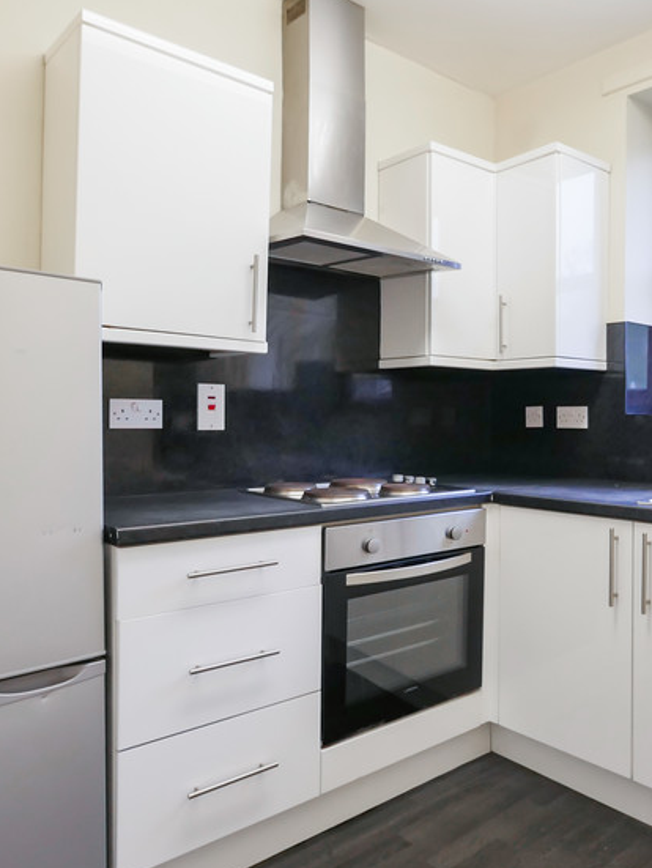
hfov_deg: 50.9
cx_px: 488
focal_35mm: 26
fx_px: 652
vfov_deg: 67.3
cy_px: 435
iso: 400
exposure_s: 1/60
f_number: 4
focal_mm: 7
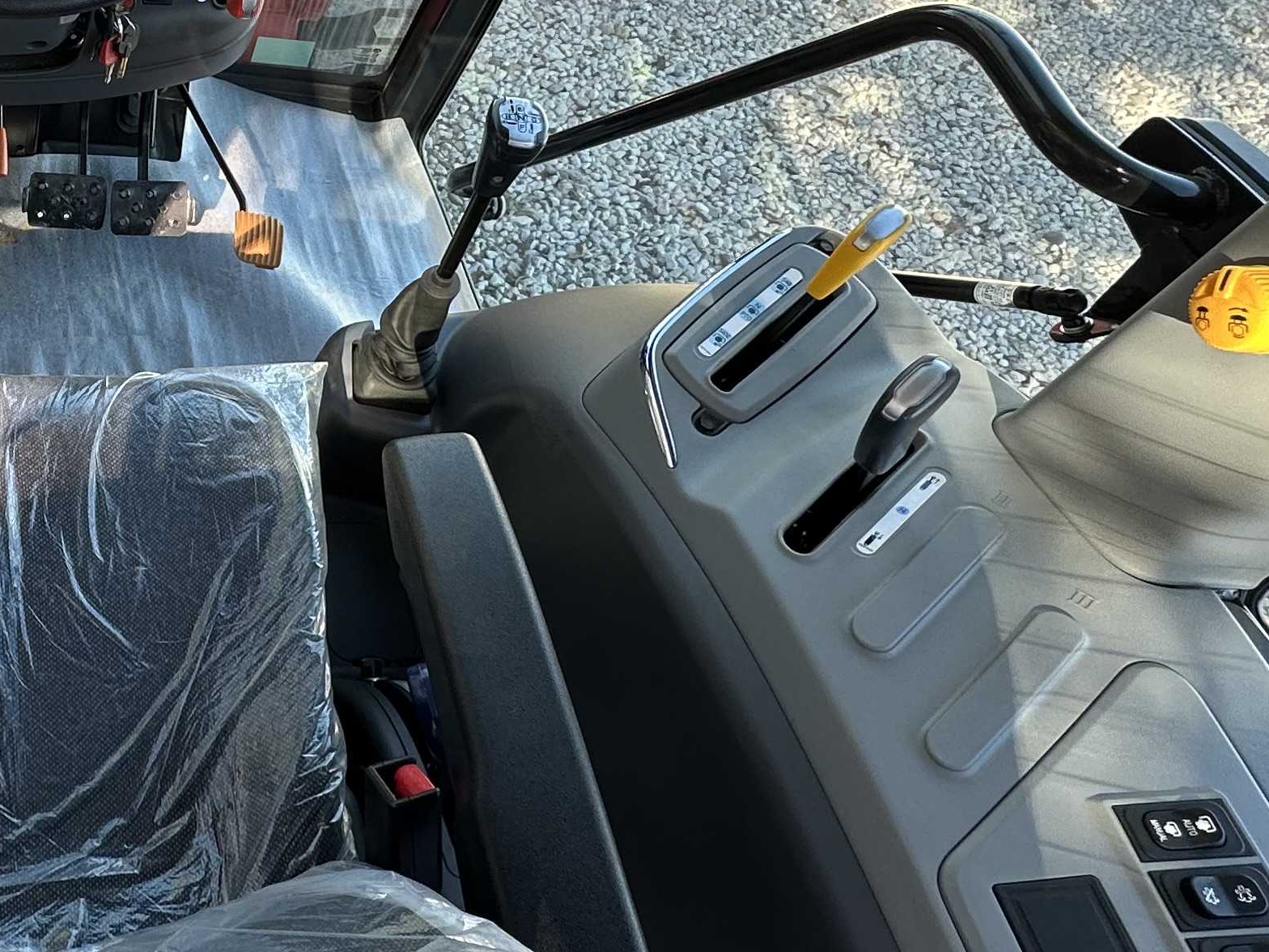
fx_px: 1320
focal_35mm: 36
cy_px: 272
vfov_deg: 38.9
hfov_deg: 44.2
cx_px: 16
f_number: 2.2
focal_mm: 2.22
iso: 64
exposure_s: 1/99
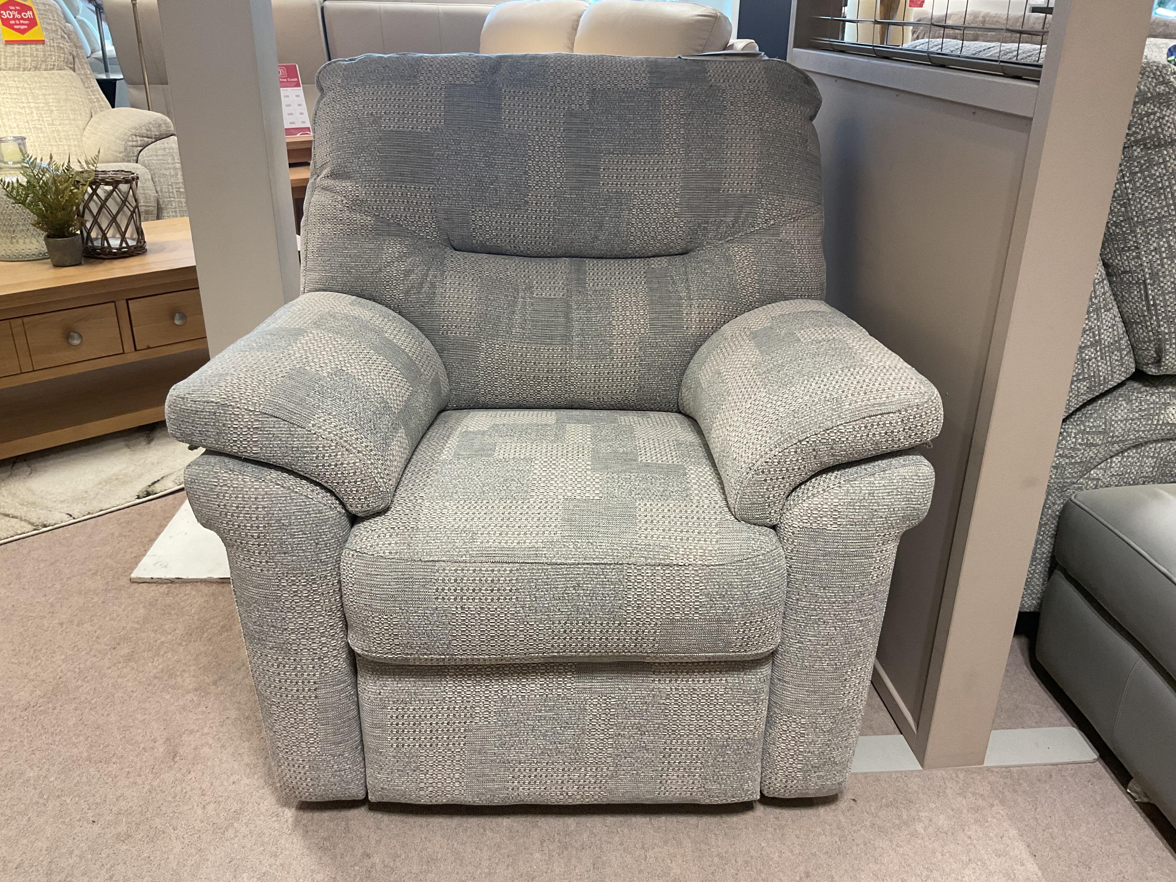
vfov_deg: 48.2
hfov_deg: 61.7
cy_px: 441
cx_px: 588
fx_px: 985
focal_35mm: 29
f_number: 1.8
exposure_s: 1/50
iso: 80
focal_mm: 3
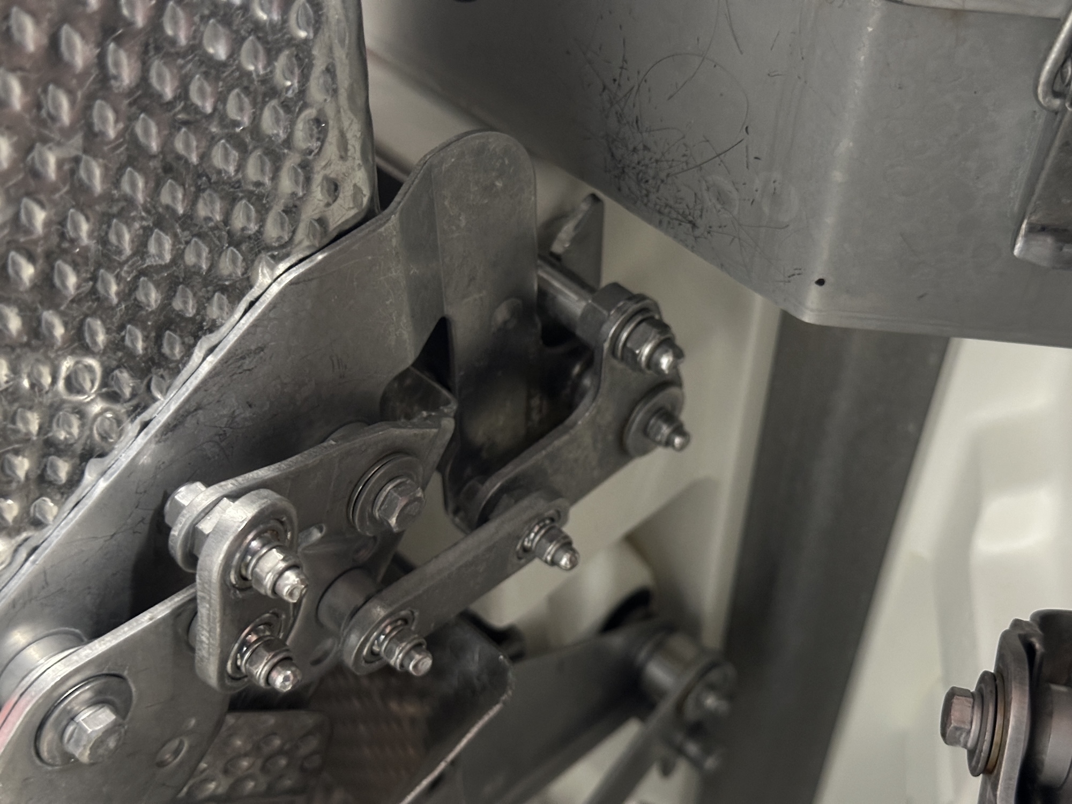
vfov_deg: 30.3
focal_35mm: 48
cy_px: 402
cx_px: 536
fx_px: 1486
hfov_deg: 39.7
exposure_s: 1/20
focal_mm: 6.86
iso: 640
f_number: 1.78
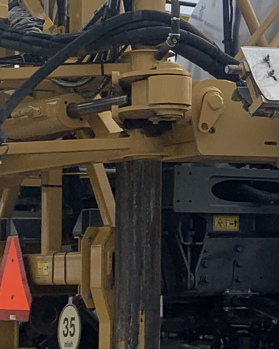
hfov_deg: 11.2
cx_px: 503
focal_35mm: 128
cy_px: 160
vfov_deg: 15.0
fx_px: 1320
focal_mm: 4.25
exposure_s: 1/4274
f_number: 1.8
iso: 25
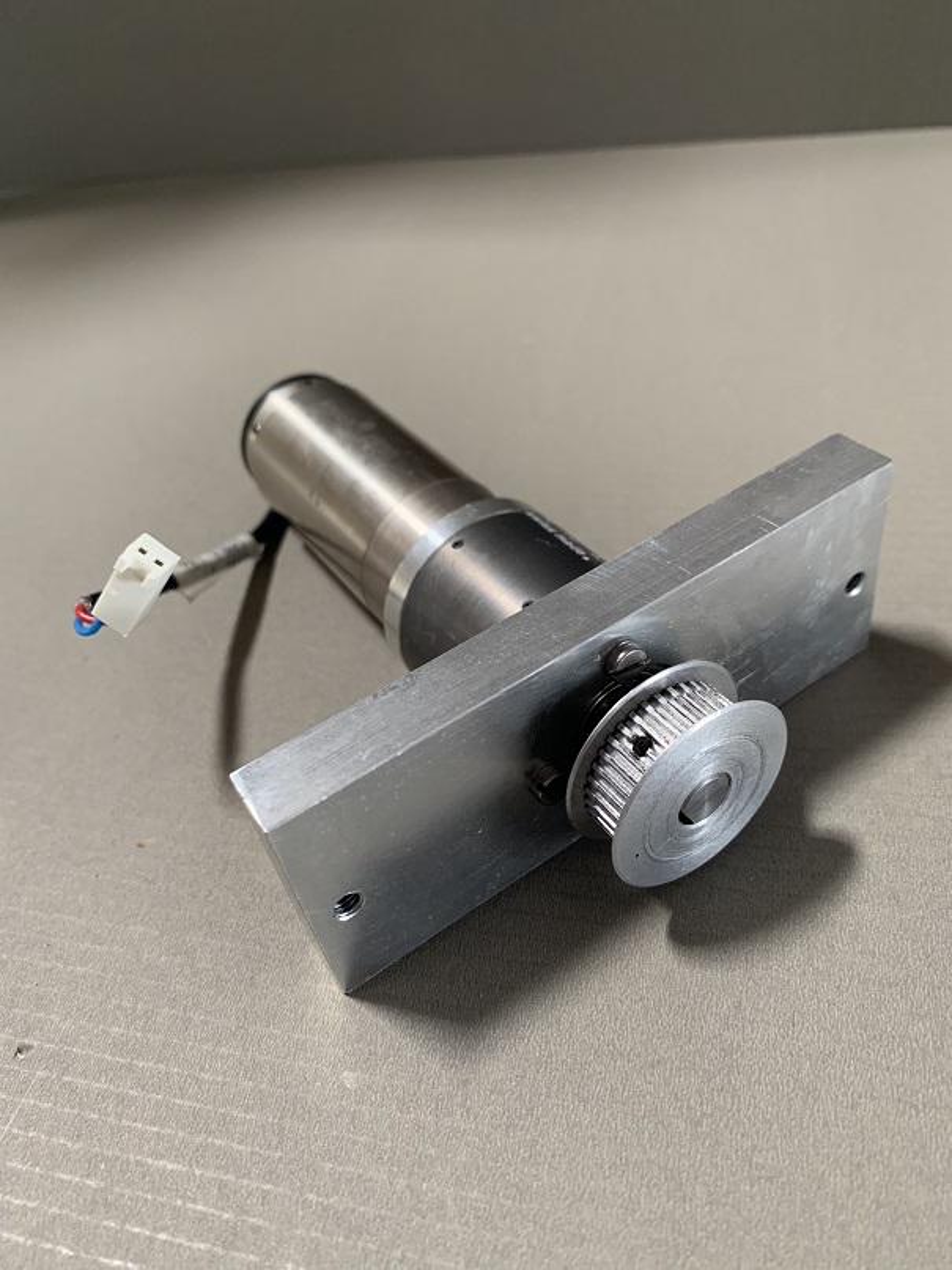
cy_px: 635
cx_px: 476
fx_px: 954
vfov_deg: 67.3
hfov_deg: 53.1
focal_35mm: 26
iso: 250
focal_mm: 4.25
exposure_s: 1/60
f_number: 1.8
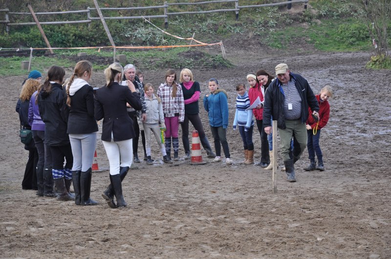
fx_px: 1106
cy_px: 130
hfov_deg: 20.0
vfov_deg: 13.4
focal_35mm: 102
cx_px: 196
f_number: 5.6
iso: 500
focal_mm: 68
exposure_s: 1/400
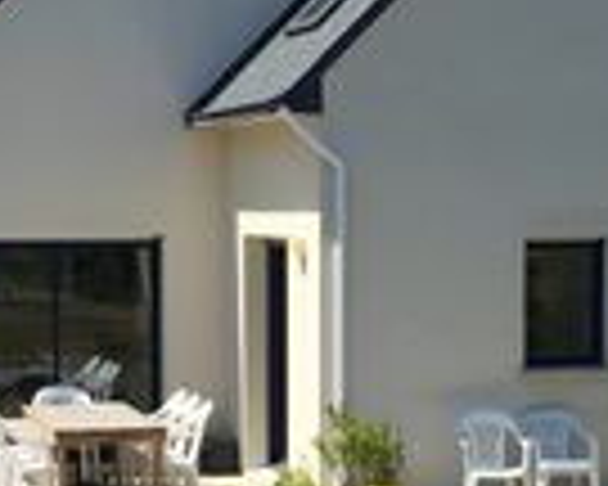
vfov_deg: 12.2
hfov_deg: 15.3
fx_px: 2267
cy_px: 387
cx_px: 293
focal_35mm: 126
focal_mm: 4.15
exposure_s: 1/1374
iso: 25
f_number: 2.2
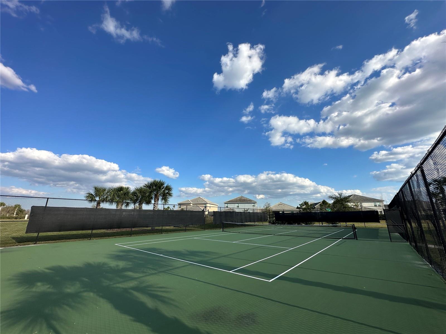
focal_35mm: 14
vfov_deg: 85.7
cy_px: 167
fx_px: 180
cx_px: 223
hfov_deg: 102.1
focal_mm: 2.22
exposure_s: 1/2174
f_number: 2.2
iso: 50
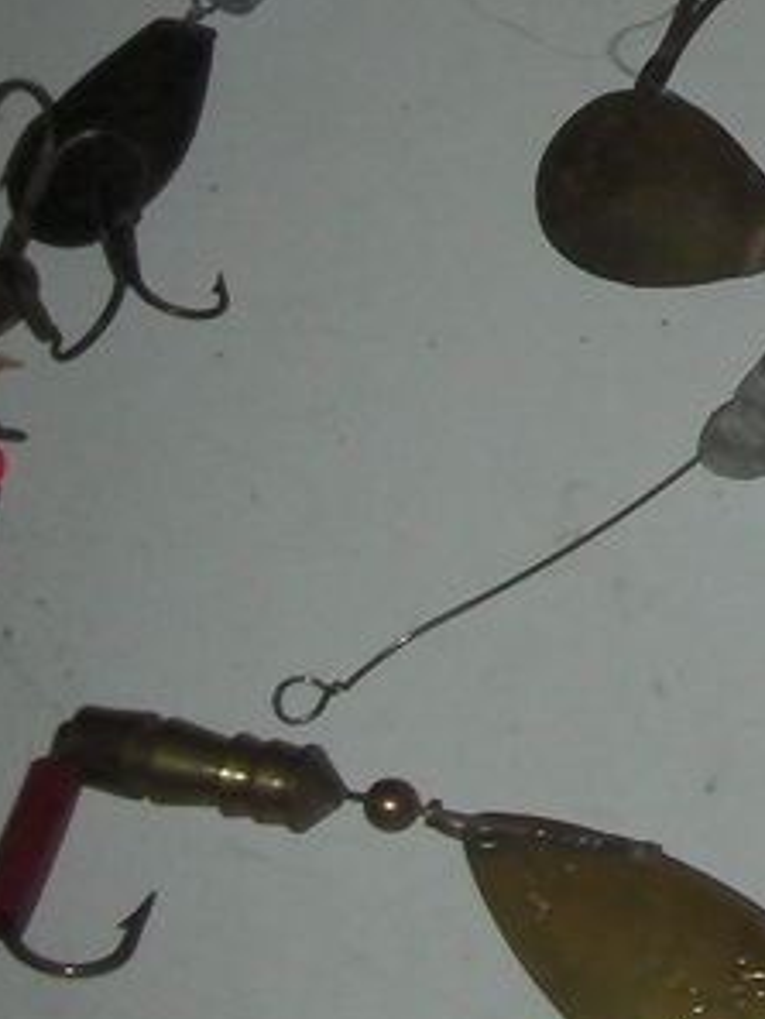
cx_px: 1417
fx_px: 3769
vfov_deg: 15.0
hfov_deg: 10.8
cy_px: -113
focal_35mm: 128
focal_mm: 6.3
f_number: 5.6
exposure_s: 1/30
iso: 200
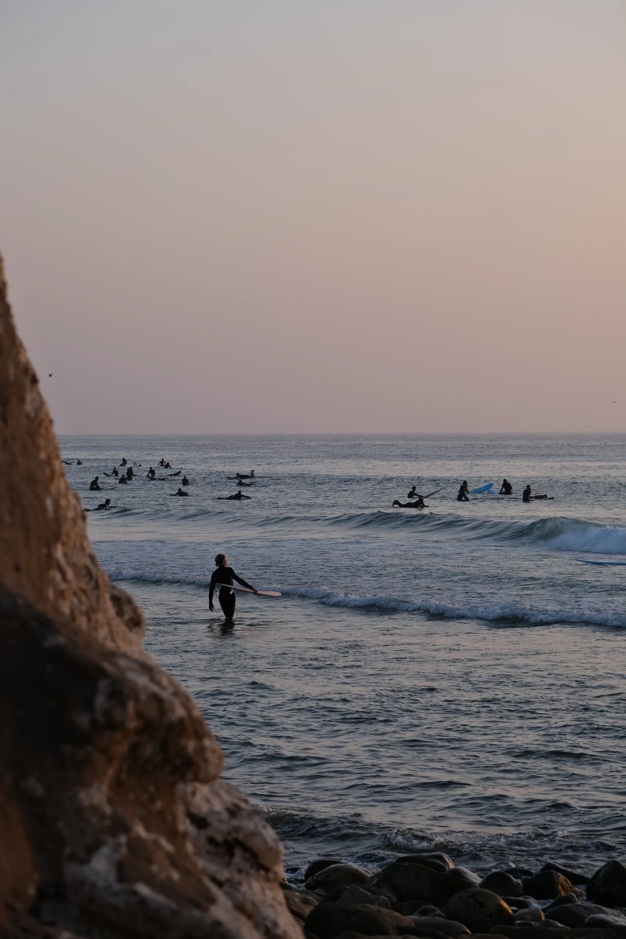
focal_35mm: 120
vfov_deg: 17.1
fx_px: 3129
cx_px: 313
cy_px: 470
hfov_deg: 11.4
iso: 160
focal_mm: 80
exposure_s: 1/220
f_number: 5.6
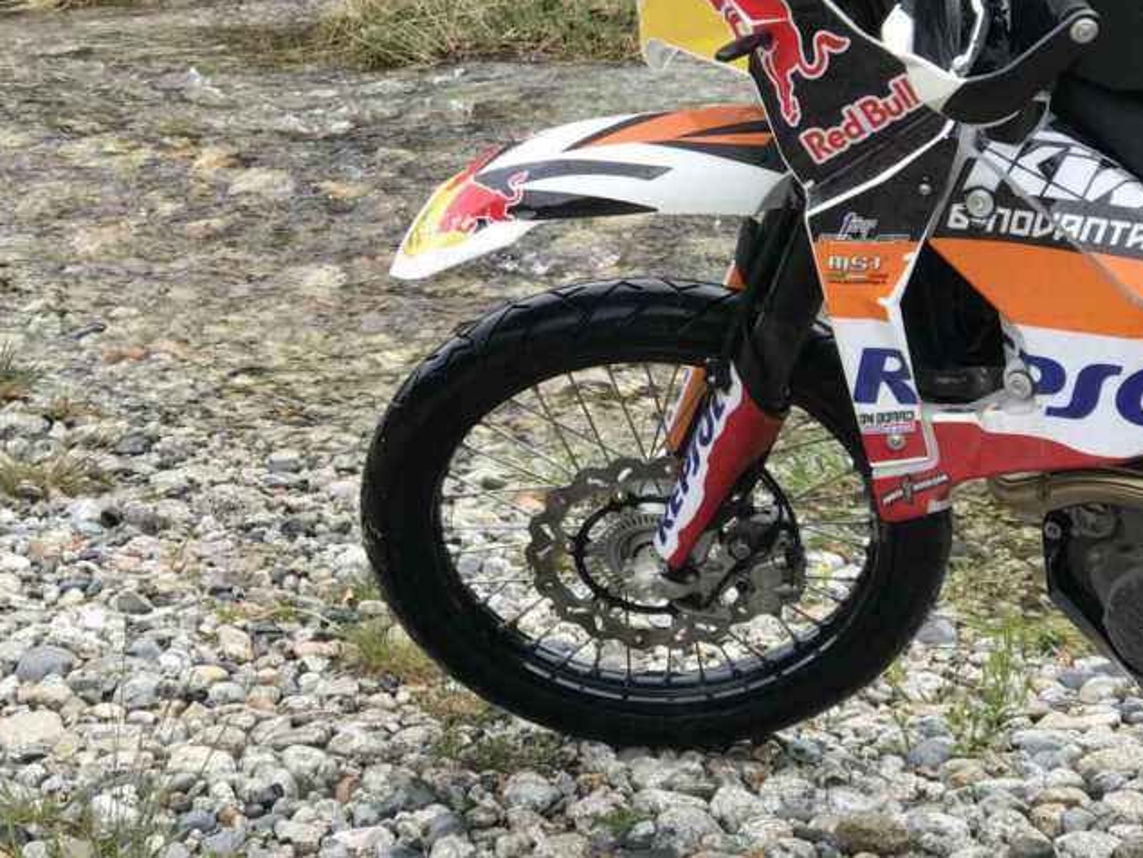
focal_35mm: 92
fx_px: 3039
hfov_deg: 21.3
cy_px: 225
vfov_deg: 16.0
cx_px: 562
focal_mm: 6.6
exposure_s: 1/133
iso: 20
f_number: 2.8
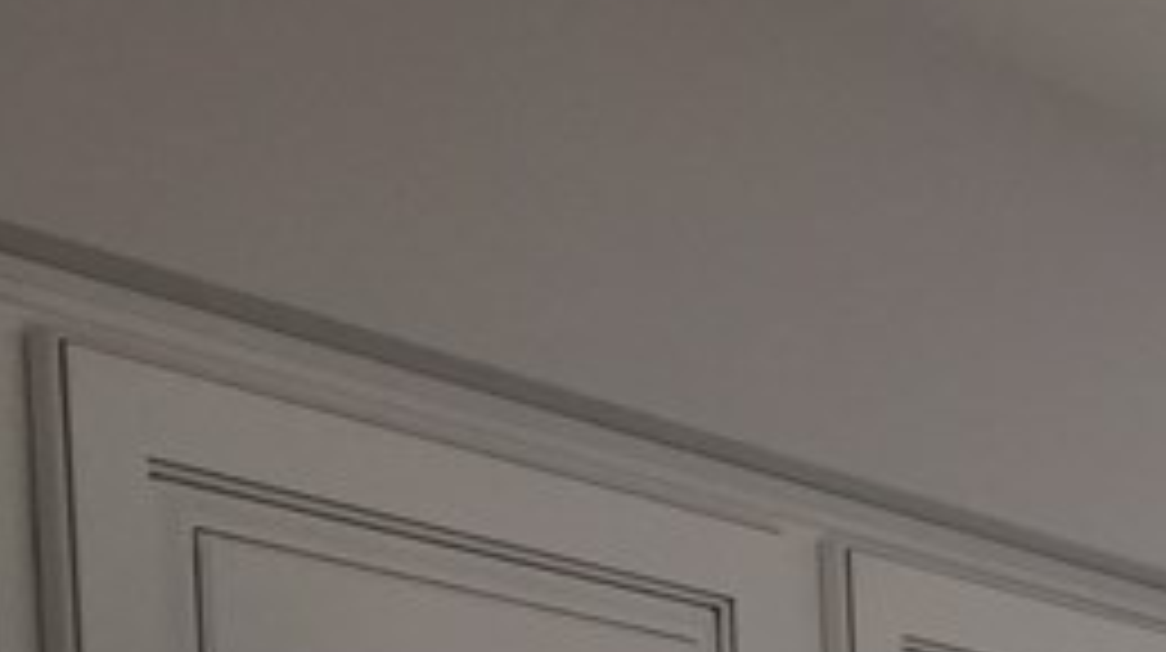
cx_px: 2037
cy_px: 1652
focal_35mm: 125
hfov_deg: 15.1
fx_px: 3860
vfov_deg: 8.7
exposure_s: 1/40
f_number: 2.2
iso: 40
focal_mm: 4.15
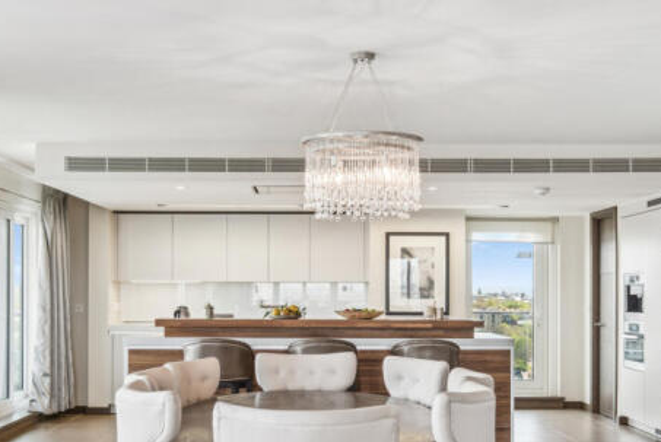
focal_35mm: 52
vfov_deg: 25.9
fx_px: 956
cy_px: 284
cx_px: 320
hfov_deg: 38.2
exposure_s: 1/25
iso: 640
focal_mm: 24
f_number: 11
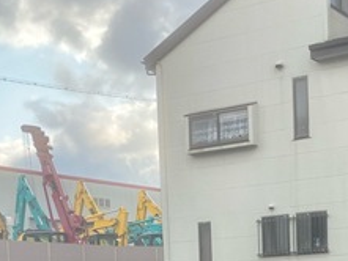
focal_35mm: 81
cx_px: 213
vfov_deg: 17.0
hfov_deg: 24.1
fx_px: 815
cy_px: 355
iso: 32
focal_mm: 3.99
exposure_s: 1/368
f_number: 1.8
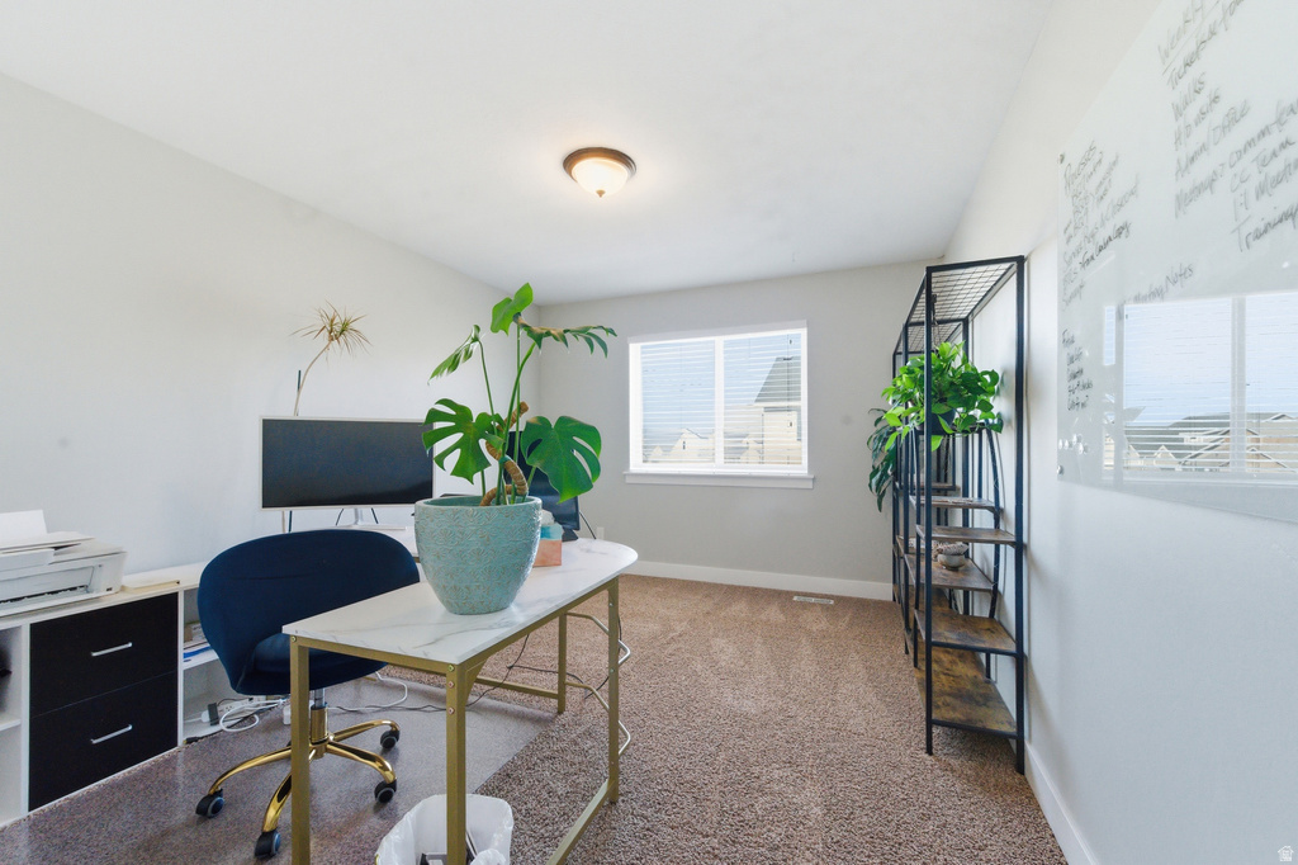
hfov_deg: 104.3
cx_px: 649
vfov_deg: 81.2
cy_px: 432
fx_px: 505
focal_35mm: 14
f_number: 9
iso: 6400
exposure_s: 1/1000
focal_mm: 14
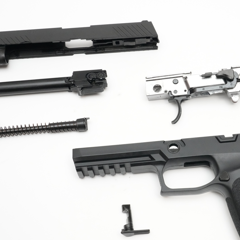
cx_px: 177
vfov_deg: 29.1
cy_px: 129
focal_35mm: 59
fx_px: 463
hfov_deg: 28.7
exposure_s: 1/60
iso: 6400
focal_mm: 37
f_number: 16
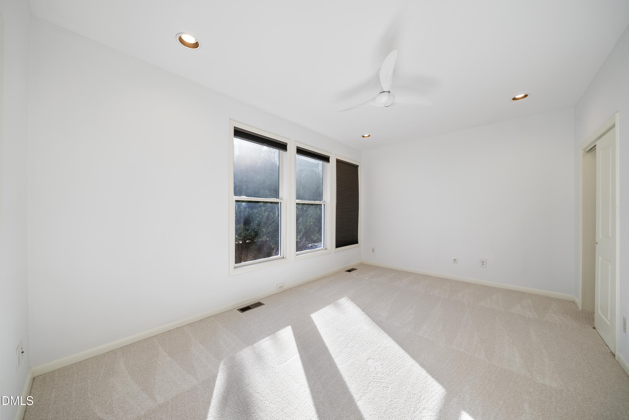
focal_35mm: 12
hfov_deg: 112.6
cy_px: 210
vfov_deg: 90.1
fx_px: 210
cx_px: 314
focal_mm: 12
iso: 250
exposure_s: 1/30
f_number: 7.1
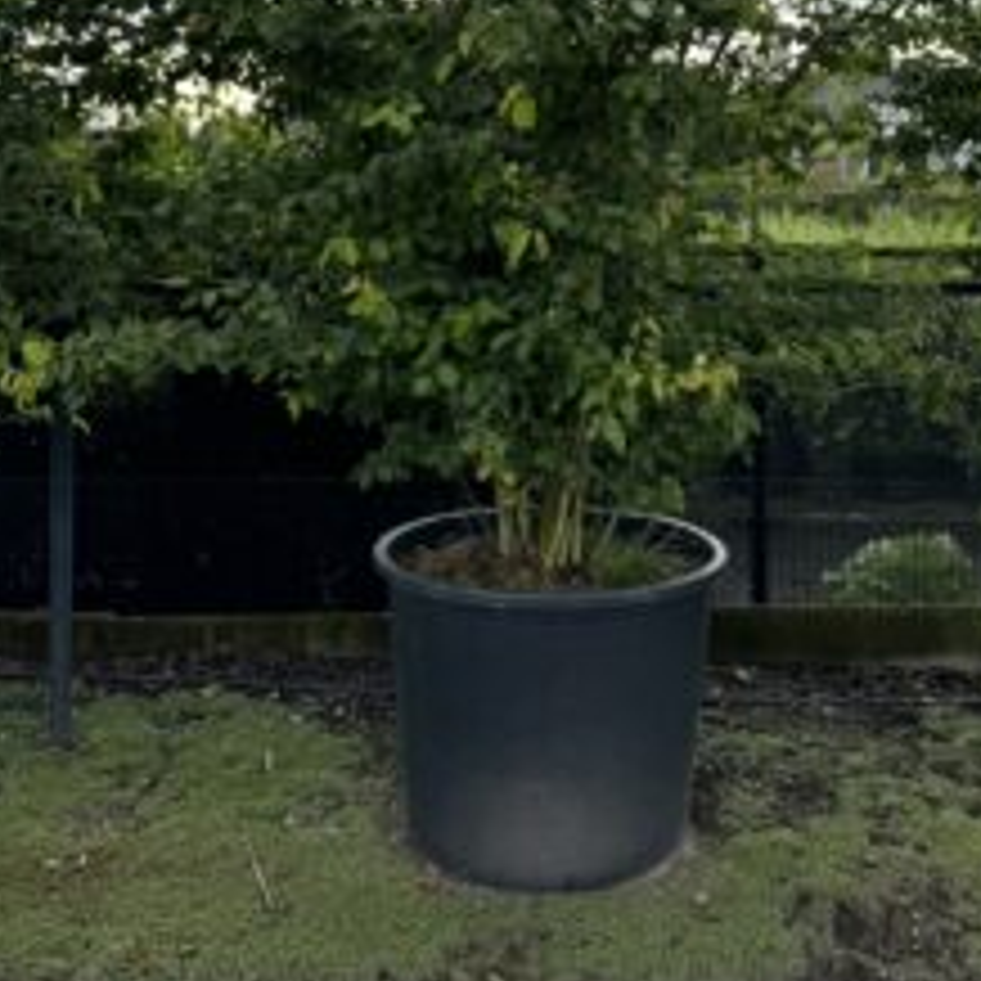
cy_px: 122
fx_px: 1250
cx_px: 567
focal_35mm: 39
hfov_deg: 42.7
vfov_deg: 40.1
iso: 80
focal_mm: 6.76
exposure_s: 1/1767
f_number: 1.78
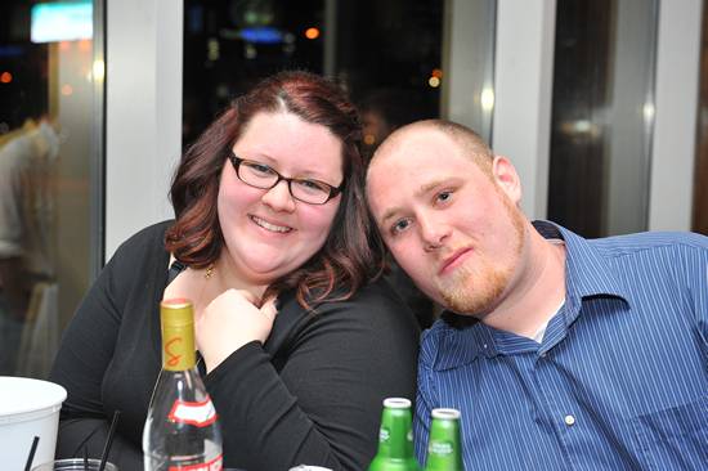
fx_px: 1179
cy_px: 236
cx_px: 354
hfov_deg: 33.4
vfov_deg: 22.6
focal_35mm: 60
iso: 1000
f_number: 5
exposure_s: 1/100
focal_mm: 60
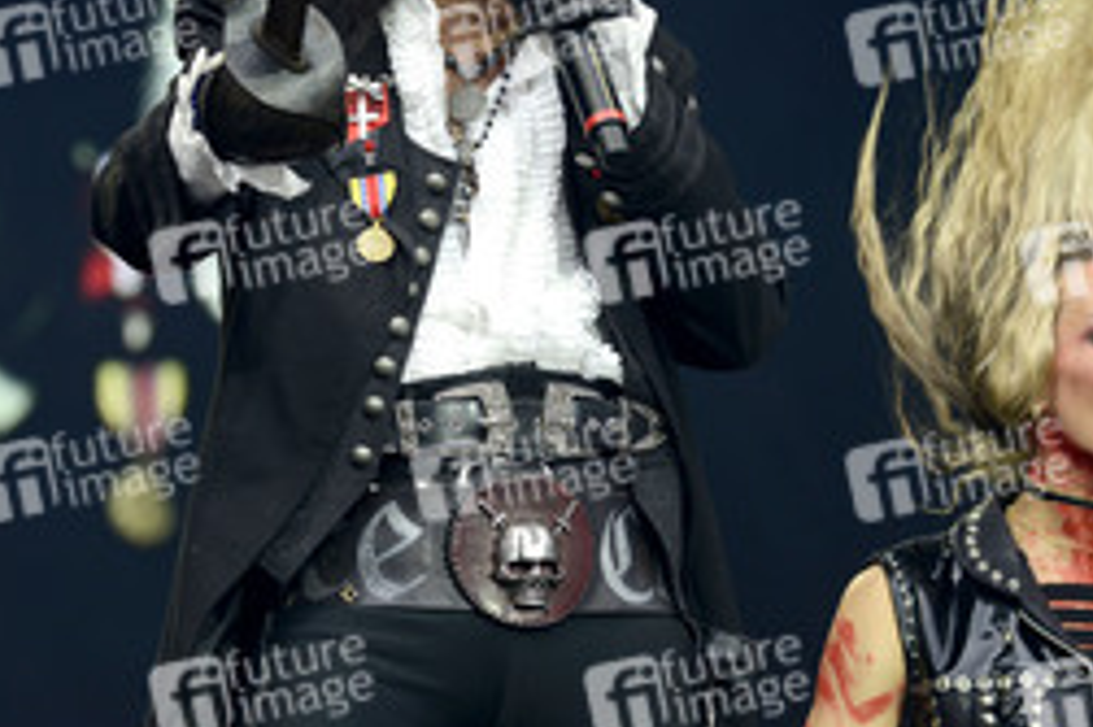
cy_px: 144
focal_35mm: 270
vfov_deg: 5.1
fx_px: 8192
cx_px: 581
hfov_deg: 7.6
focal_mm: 150
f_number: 5
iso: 320
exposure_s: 1/800
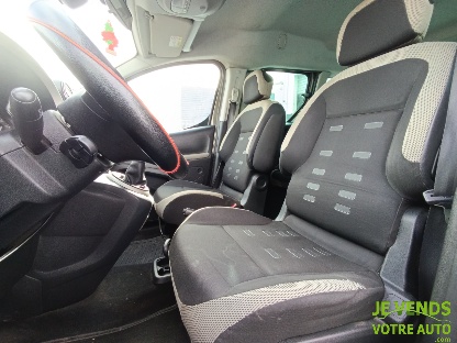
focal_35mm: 16
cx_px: 228
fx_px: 211
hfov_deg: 94.5
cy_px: 172
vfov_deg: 78.1
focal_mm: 1.65
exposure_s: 1/100
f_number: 2.2
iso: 200
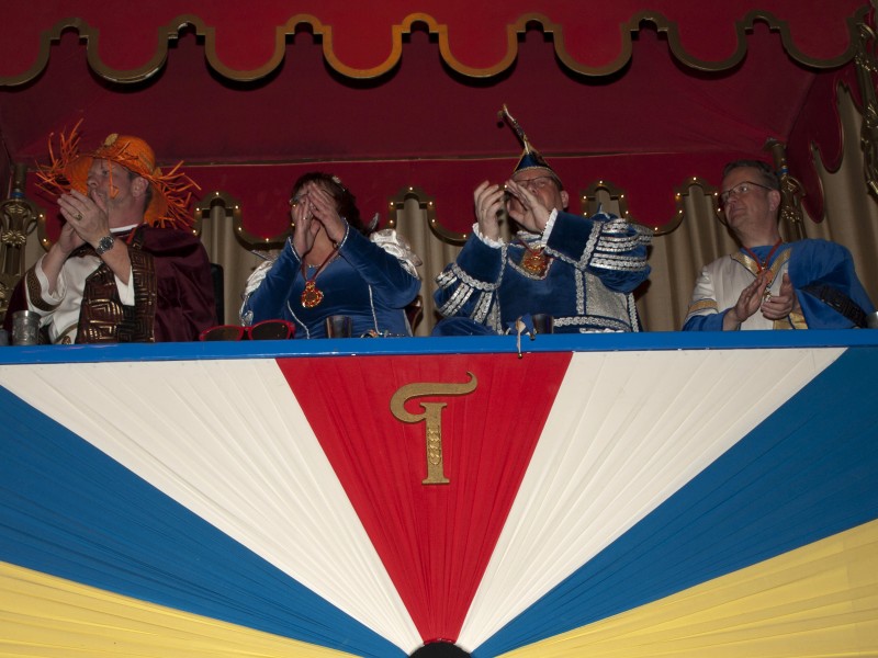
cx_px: 439
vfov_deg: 34.3
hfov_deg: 44.8
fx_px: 1065
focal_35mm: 42
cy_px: 329
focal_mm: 21
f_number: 4.3
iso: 100
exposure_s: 1/40
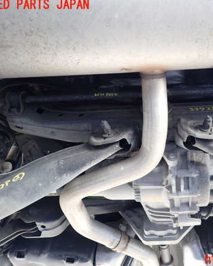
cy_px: 132
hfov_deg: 43.1
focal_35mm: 33
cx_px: 160
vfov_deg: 54.2
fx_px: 260
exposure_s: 1/30
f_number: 2
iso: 200
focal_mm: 4.5
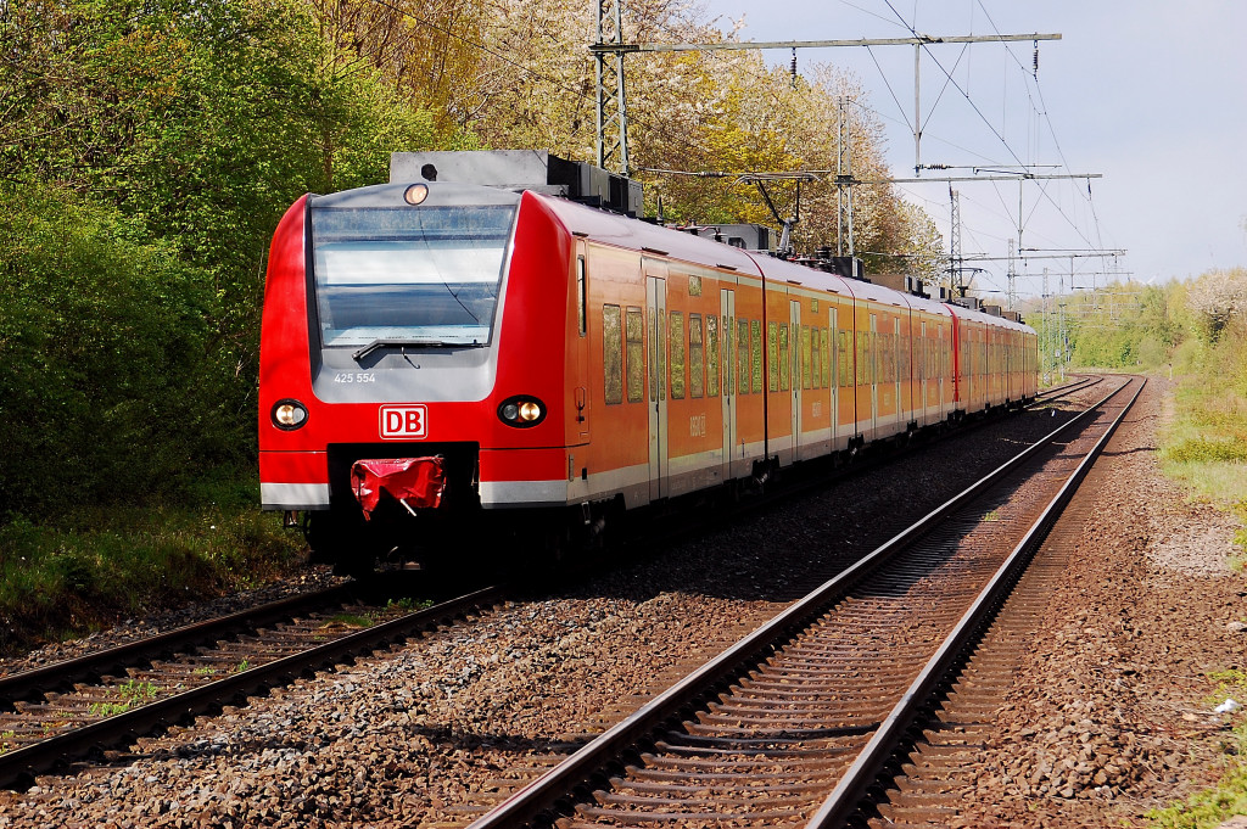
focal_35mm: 102
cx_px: 624
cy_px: 414
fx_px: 3530
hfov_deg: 20.0
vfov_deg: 13.4
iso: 400
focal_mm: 68
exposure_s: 1/400
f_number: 8
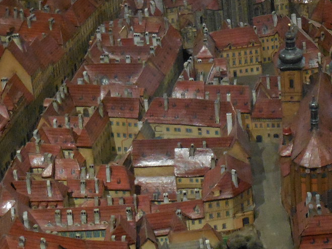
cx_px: 306
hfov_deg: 13.2
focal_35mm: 148
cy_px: -2
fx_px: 1420
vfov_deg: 10.0
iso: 800
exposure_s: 1/6
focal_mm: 11
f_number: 4.5
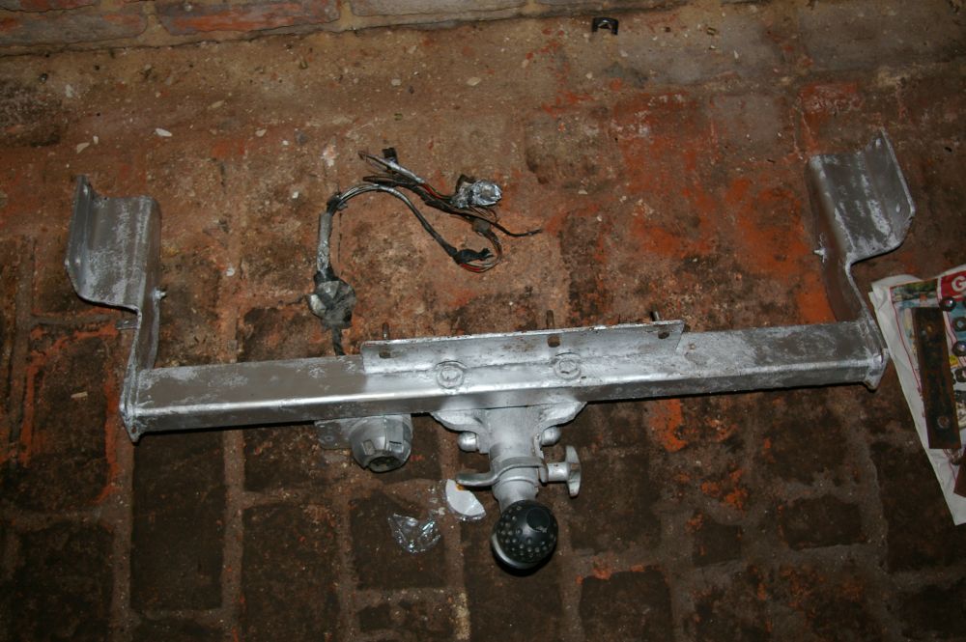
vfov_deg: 34.2
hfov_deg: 49.6
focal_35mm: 39
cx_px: 483
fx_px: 1046
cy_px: 321
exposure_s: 1/45
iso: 200
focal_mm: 26
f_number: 4
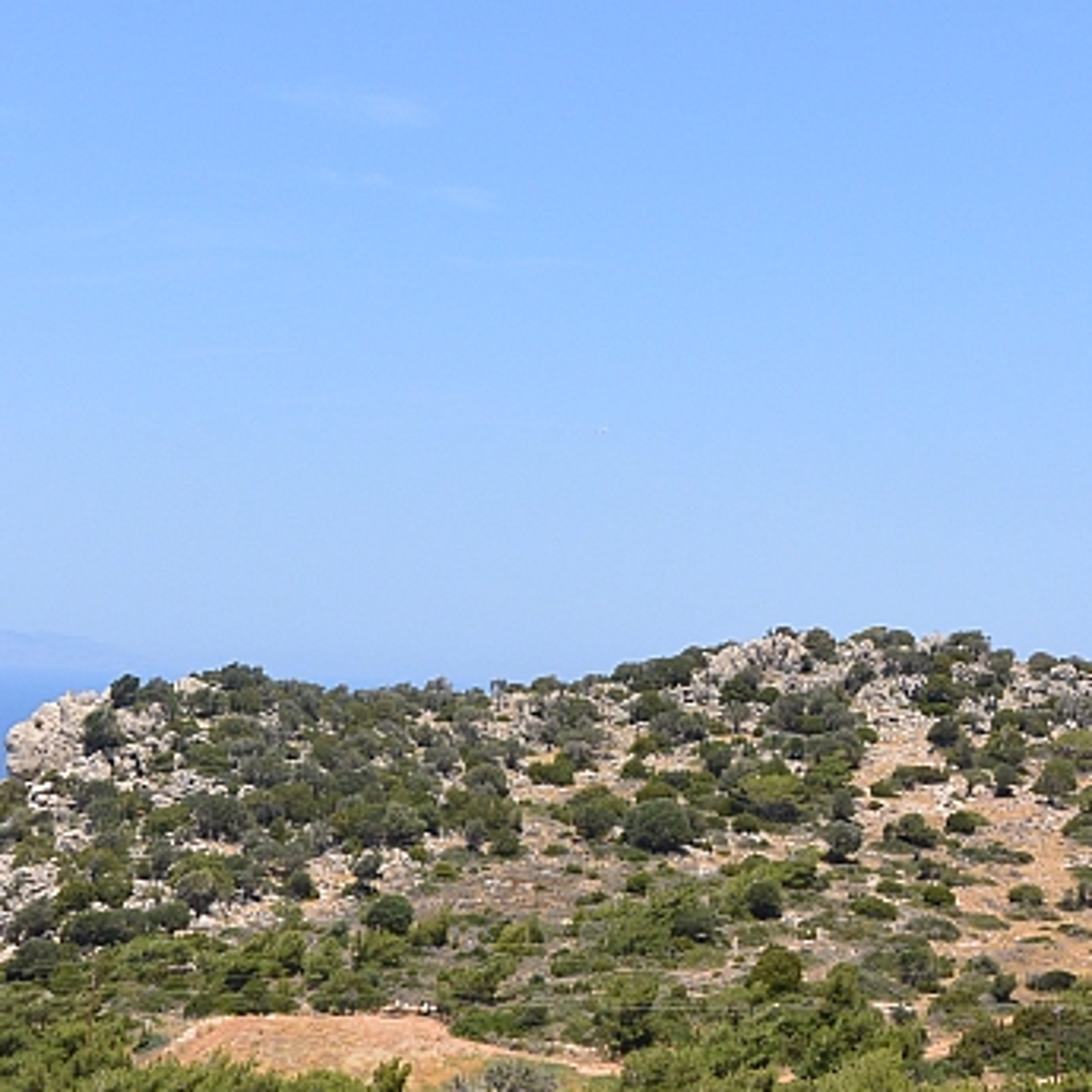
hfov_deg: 28.0
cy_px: 432
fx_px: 2177
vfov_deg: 28.1
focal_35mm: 61
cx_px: 737
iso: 160
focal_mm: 11.8
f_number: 5
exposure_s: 1/1000
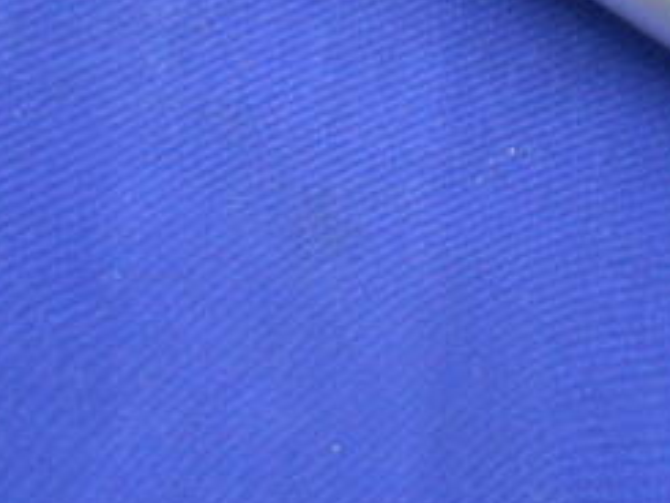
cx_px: 752
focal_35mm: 68
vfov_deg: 20.5
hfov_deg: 26.2
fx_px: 1317
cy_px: -71
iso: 400
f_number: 3.2
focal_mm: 4.6
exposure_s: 1/13
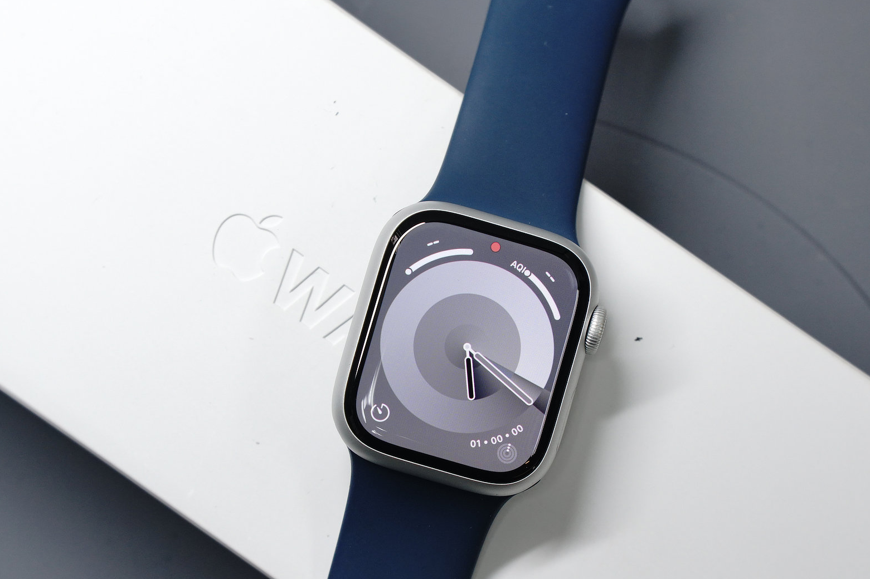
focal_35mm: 133
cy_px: 363
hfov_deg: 15.5
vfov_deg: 10.3
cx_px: 454
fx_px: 3205
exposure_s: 1/80
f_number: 5
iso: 500
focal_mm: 69
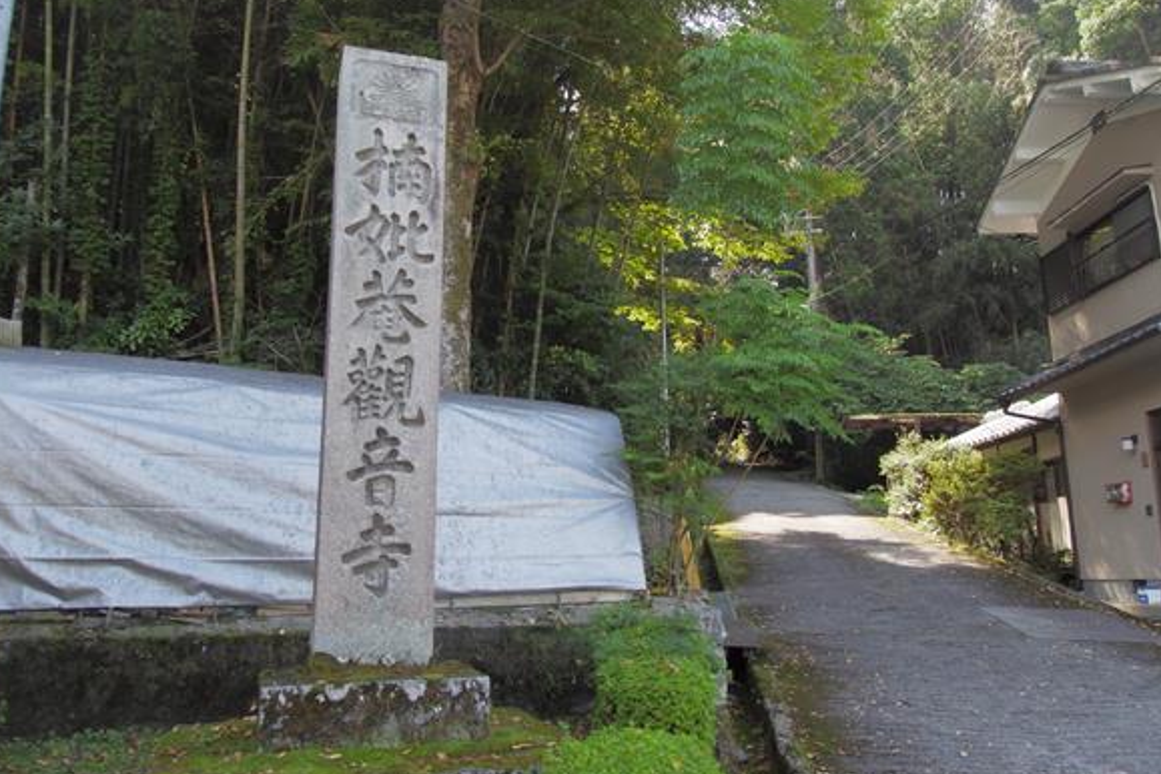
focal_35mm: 28
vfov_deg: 46.4
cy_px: 373
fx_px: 903
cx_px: 579
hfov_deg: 65.5
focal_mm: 13
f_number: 3.7
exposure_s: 1/200
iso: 200
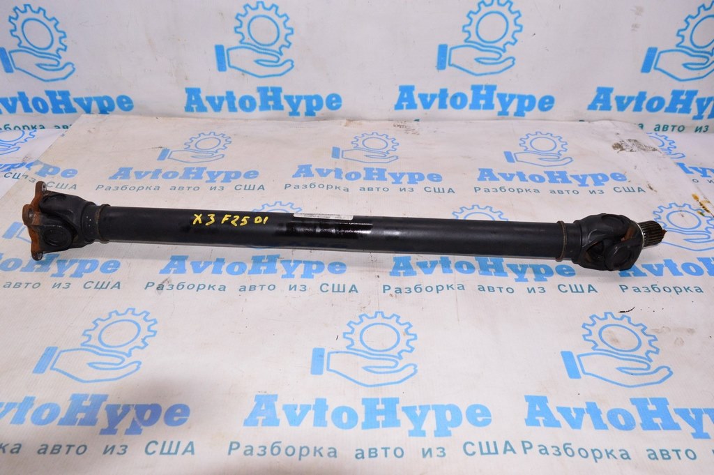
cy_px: 238
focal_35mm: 30
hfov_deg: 62.0
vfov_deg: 43.5
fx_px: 595
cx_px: 357
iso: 1600
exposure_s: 1/200
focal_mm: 20
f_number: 8
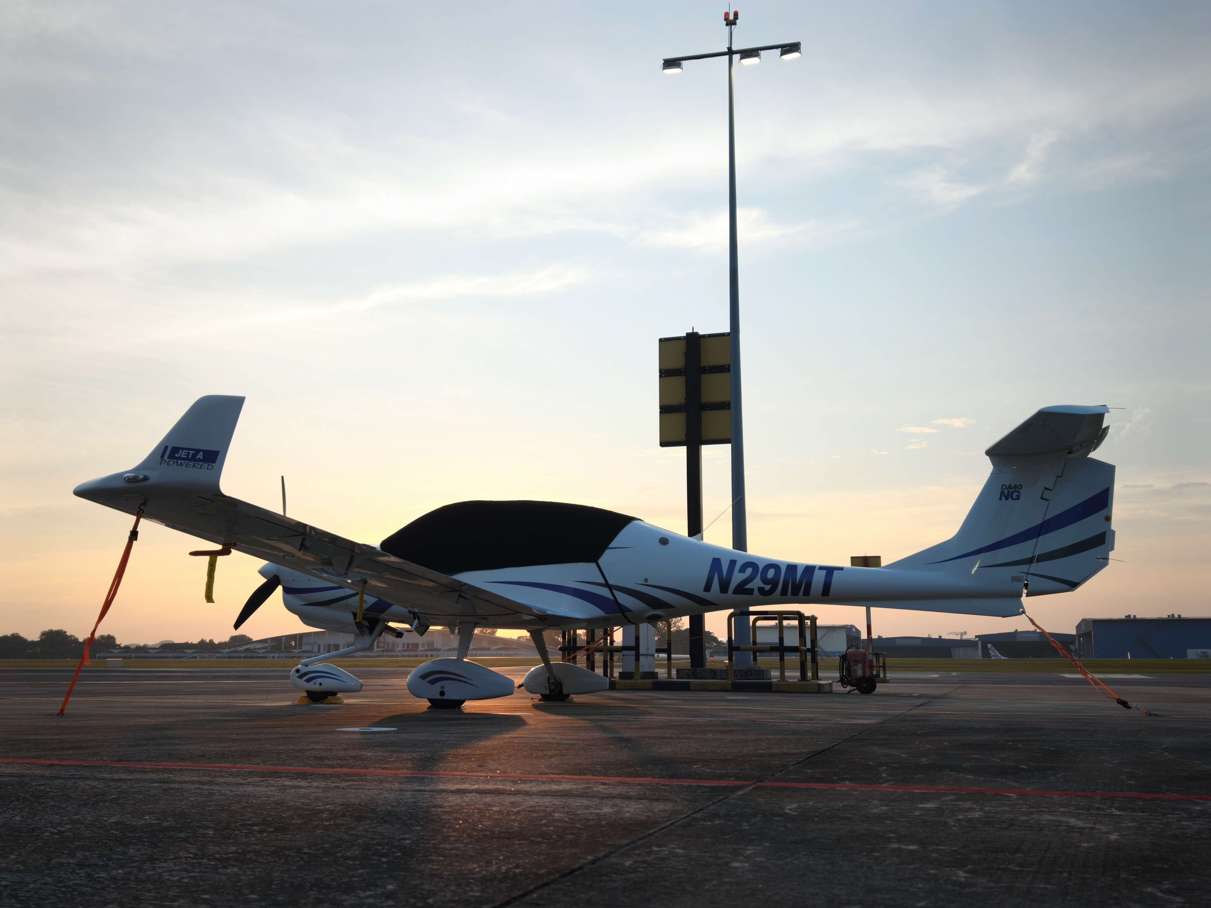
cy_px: 454
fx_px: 1224
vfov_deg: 40.7
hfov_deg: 52.6
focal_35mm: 35
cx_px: 606
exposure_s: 1/426
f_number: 1.8
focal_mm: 8.67
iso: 50
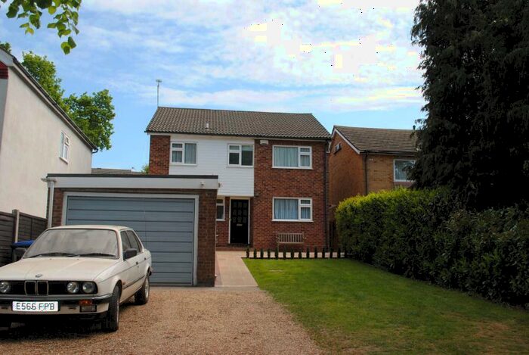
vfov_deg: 40.1
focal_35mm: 33
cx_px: 264
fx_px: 486
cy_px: 178
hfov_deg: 57.2
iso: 100
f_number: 6.3
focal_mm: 22
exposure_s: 1/200
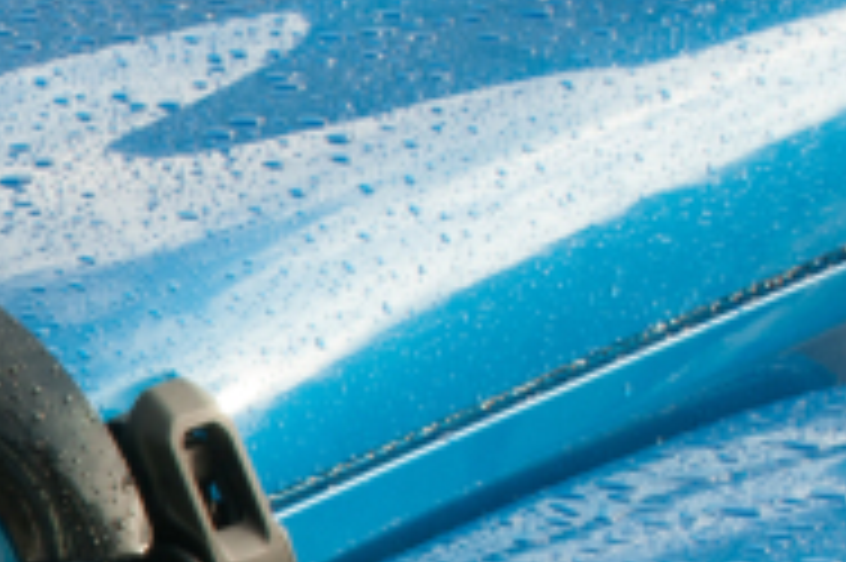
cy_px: 816
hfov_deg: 8.8
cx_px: -770
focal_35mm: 223
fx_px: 5239
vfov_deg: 6.1
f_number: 11
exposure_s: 1/80
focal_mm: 35
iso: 200
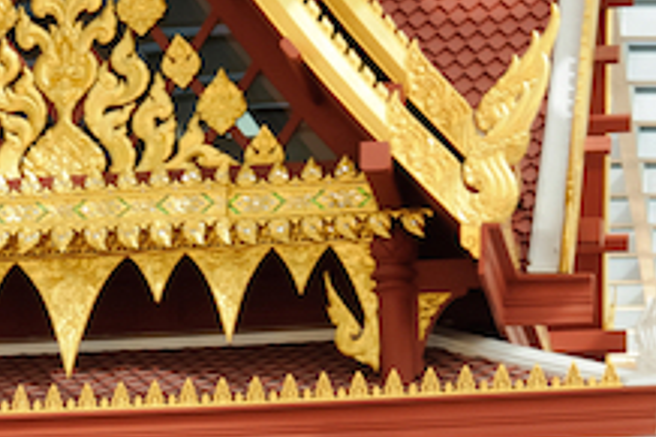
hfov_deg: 10.4
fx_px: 3514
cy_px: 707
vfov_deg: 7.0
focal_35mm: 193
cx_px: -244
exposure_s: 1/25
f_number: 3.5
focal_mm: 35
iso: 200
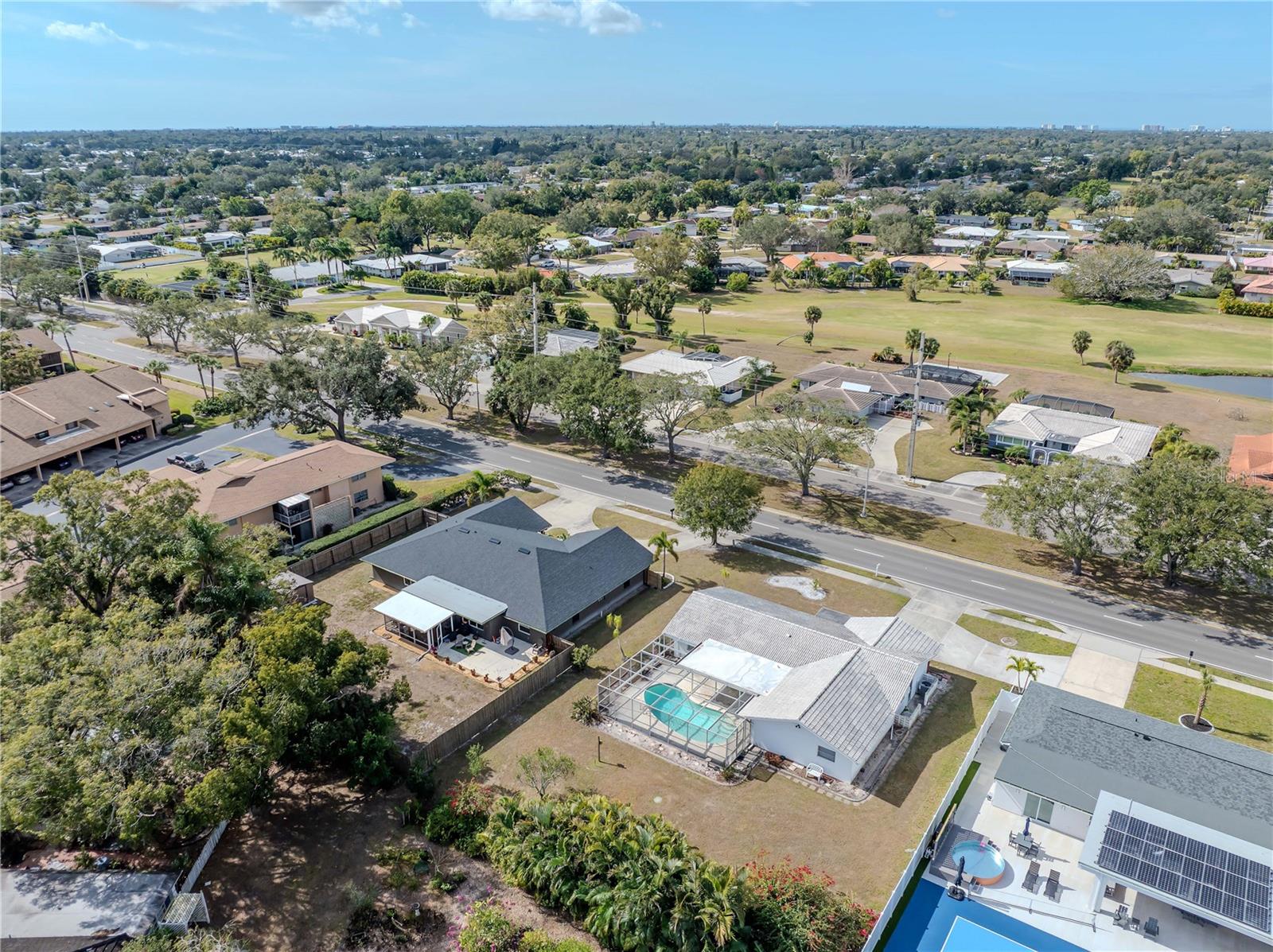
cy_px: 476
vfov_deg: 56.7
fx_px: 882
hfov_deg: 71.6
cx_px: 636
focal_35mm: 24
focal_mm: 12.29
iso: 100
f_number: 2.8
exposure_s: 1/2500
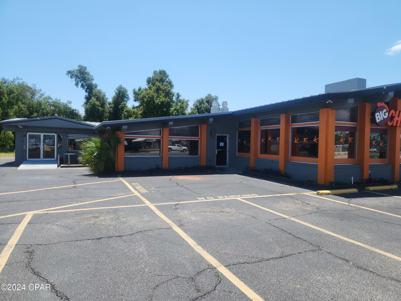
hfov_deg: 73.9
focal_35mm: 23
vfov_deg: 58.9
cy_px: 150
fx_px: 266
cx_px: 200
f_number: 1.8
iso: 20
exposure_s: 1/1145
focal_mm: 5.4
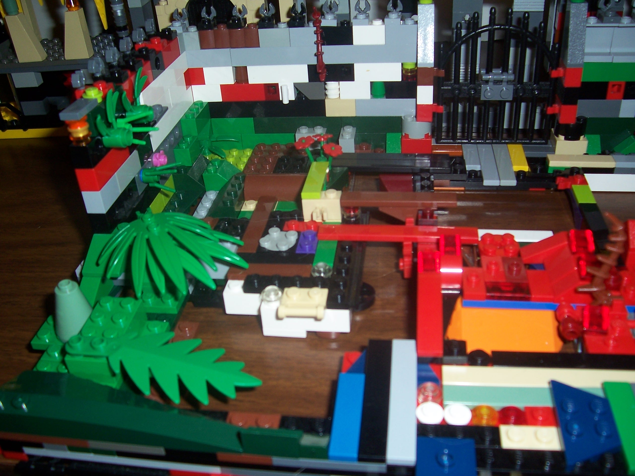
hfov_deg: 54.0
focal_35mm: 34
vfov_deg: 41.8
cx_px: 318
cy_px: 238
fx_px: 624
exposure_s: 1/60
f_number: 2.7
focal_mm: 5.6
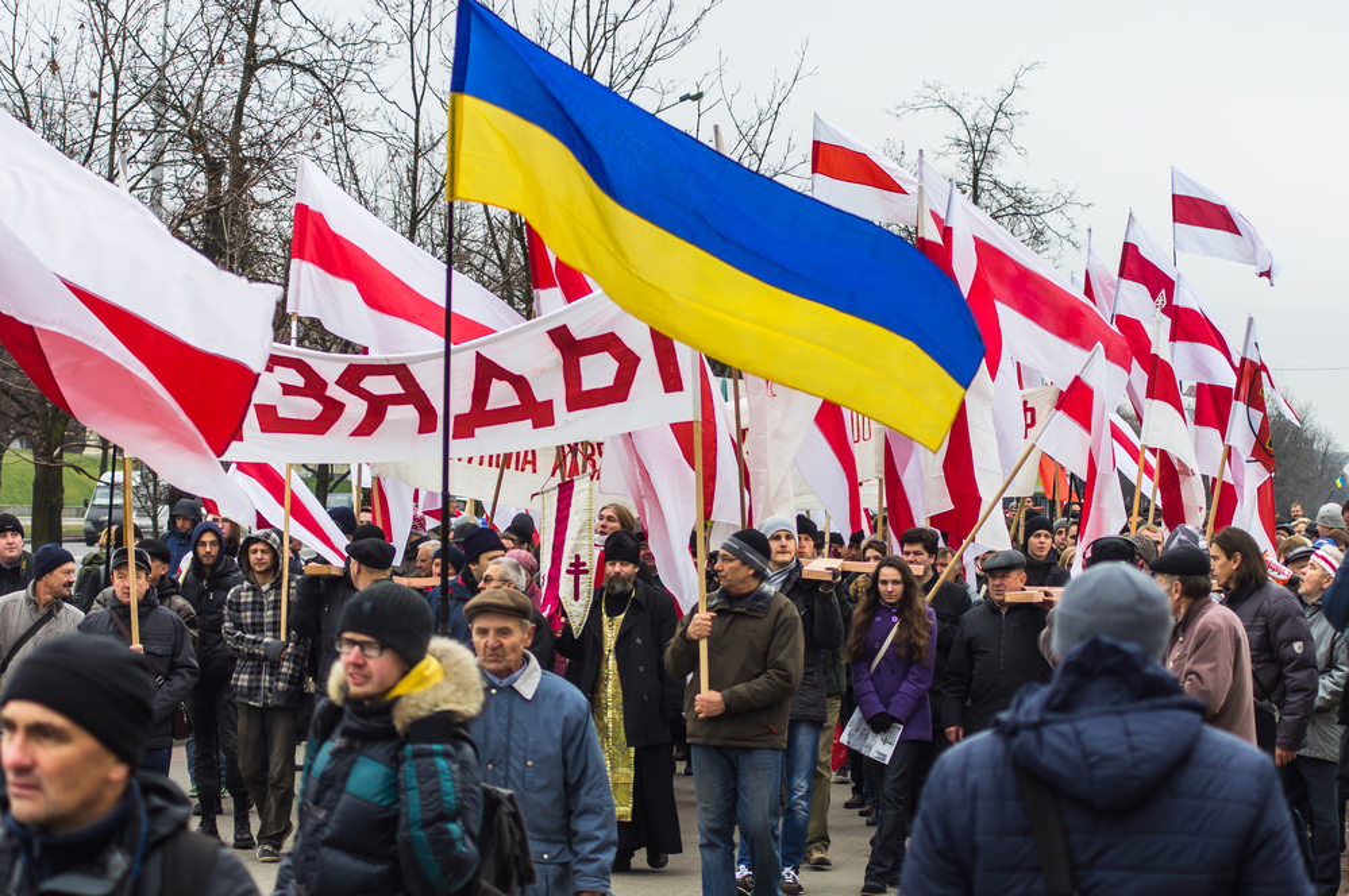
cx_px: 674
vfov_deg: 12.2
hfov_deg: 18.2
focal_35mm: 112
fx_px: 4211
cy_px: 448
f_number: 5
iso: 100
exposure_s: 1/125
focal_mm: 75
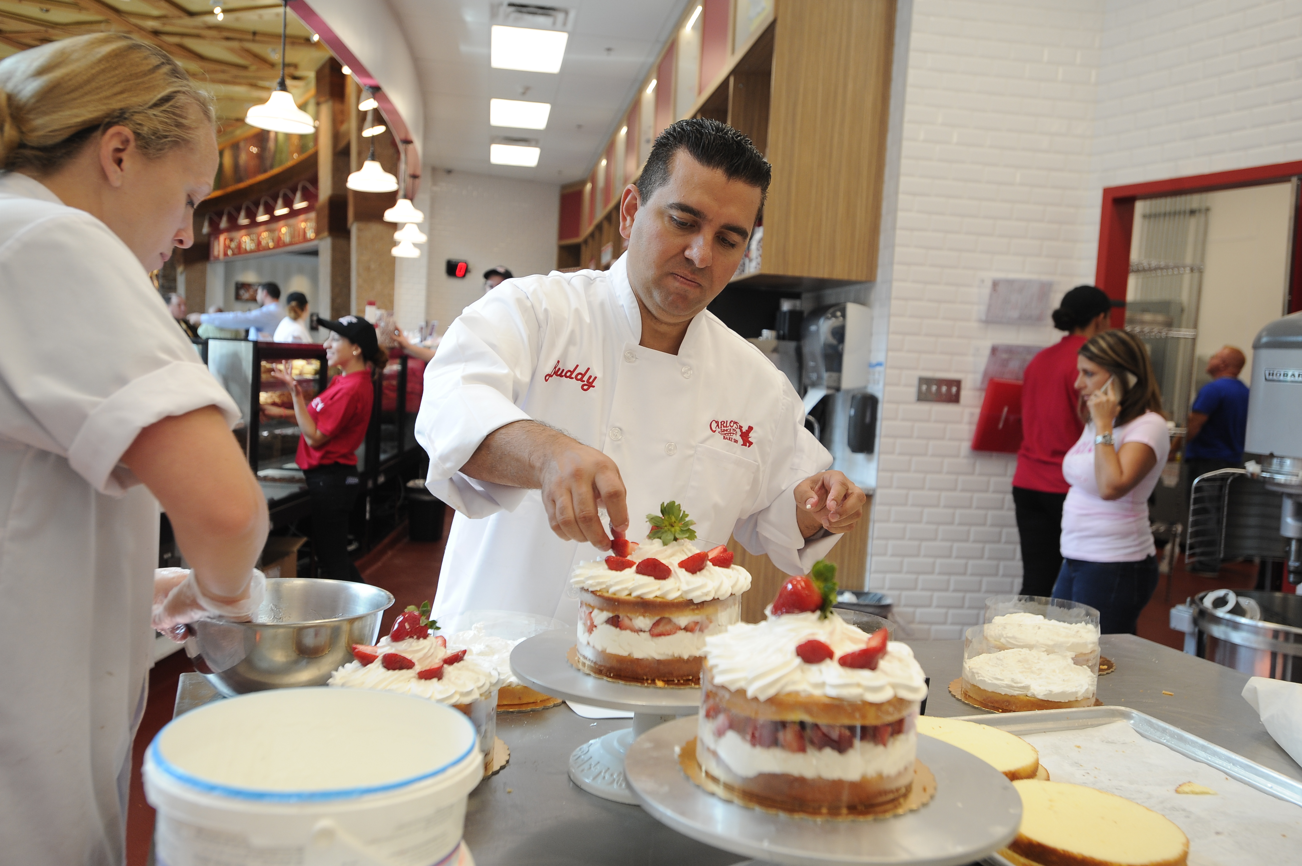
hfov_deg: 58.7
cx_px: 651
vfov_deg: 41.1
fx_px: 1157
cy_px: 433
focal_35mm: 32
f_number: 4.5
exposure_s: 1/160
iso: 800
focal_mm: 32
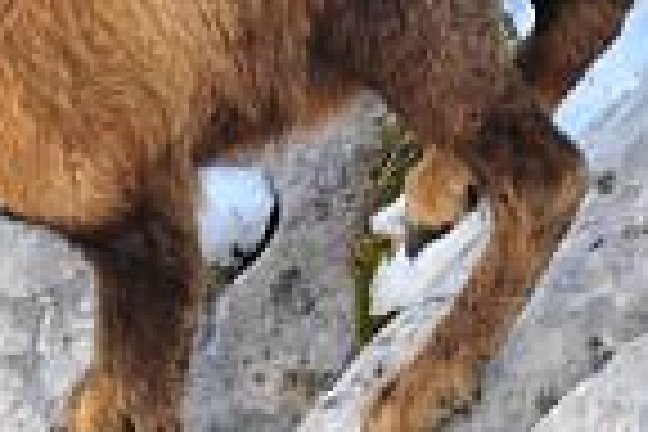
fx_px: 56228
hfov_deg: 0.7
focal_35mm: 3124
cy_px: 484
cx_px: -256
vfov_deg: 0.4
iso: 500
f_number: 7.1
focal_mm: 500
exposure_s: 1/200
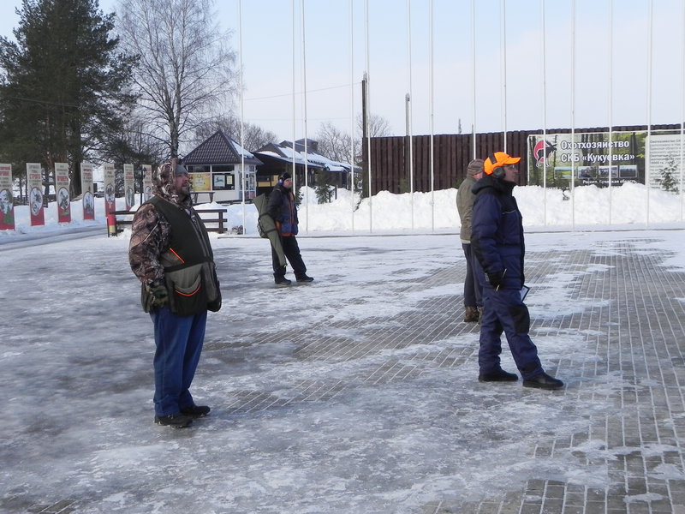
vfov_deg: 31.5
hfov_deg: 41.2
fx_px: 910
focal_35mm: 46
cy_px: 257
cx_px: 342
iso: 160
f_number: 6.3
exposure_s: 1/258
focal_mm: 8.2
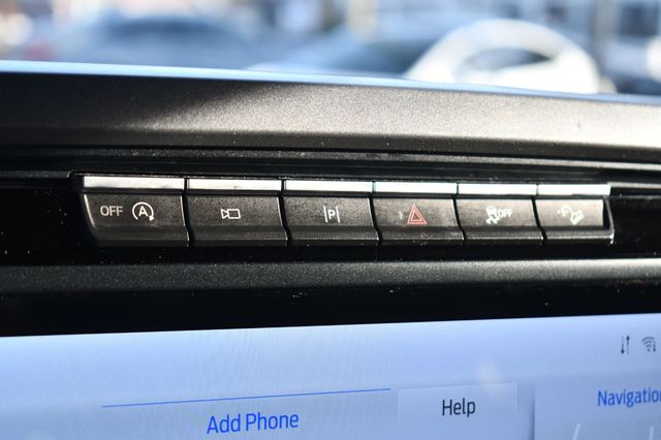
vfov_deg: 18.2
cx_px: 330
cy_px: 220
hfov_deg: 27.0
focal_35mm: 75
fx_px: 1376
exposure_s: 1/250
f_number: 5.6
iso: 400
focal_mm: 50
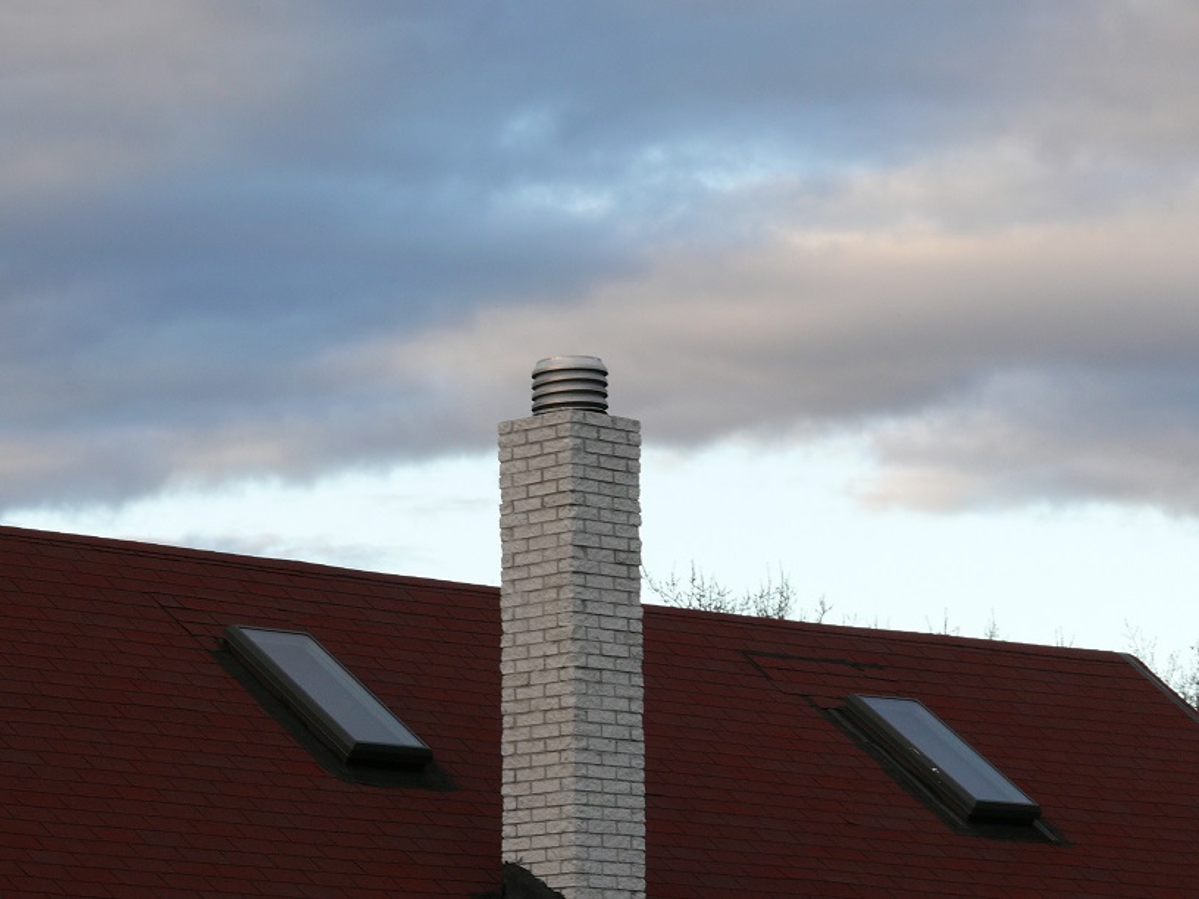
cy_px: 450
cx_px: 600
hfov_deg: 9.8
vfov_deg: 7.4
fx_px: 6962
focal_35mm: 201
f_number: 5.6
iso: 100
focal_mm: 38.1
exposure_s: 1/60
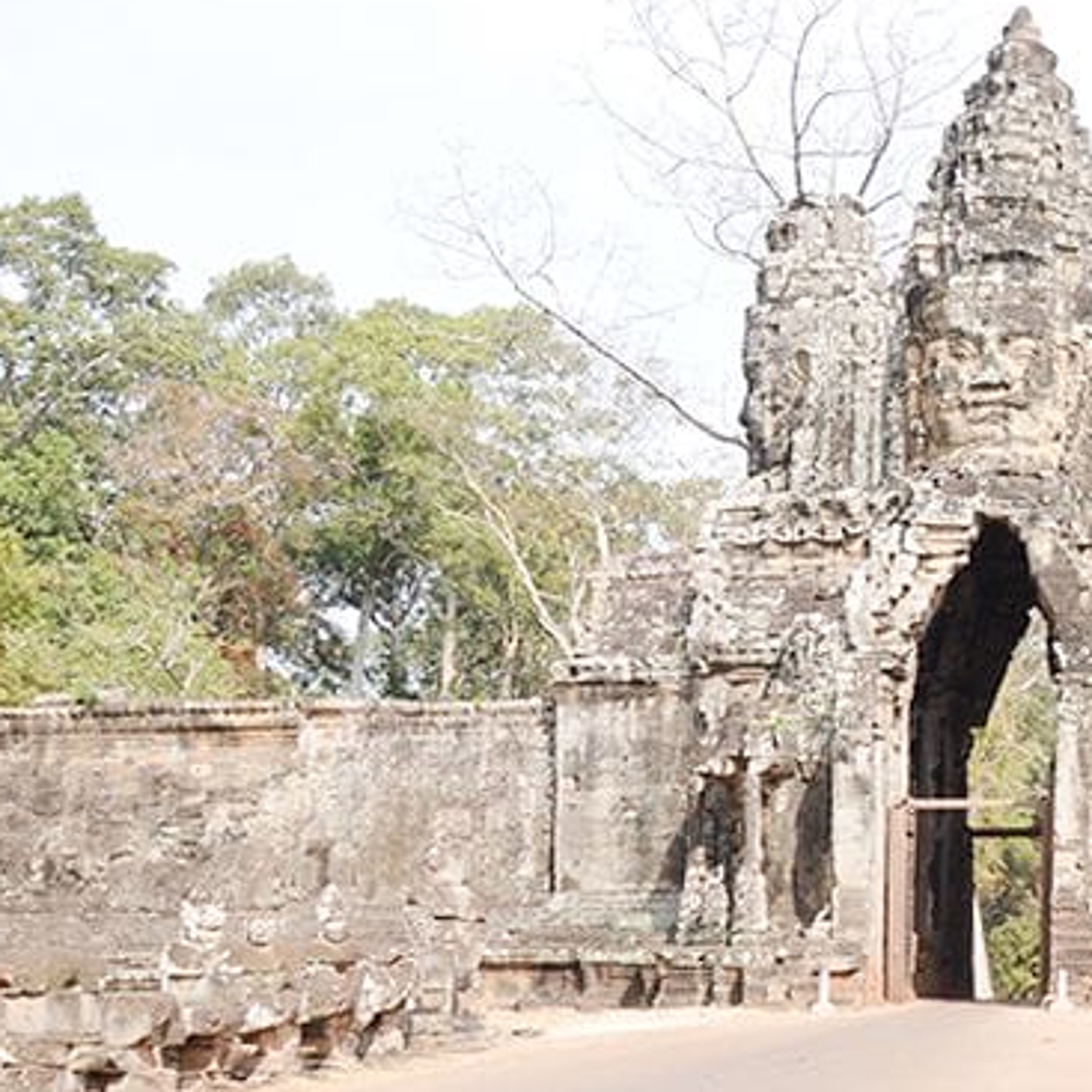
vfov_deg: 28.4
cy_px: 717
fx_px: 2141
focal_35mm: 60
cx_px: 1390
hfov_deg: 25.1
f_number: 8
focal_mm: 18
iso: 200
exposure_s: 1/320
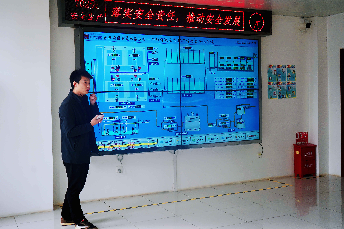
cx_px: 172
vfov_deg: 35.9
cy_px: 114
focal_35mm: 37
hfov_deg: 51.9
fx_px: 354
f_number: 4
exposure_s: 1/160
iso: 500
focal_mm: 37
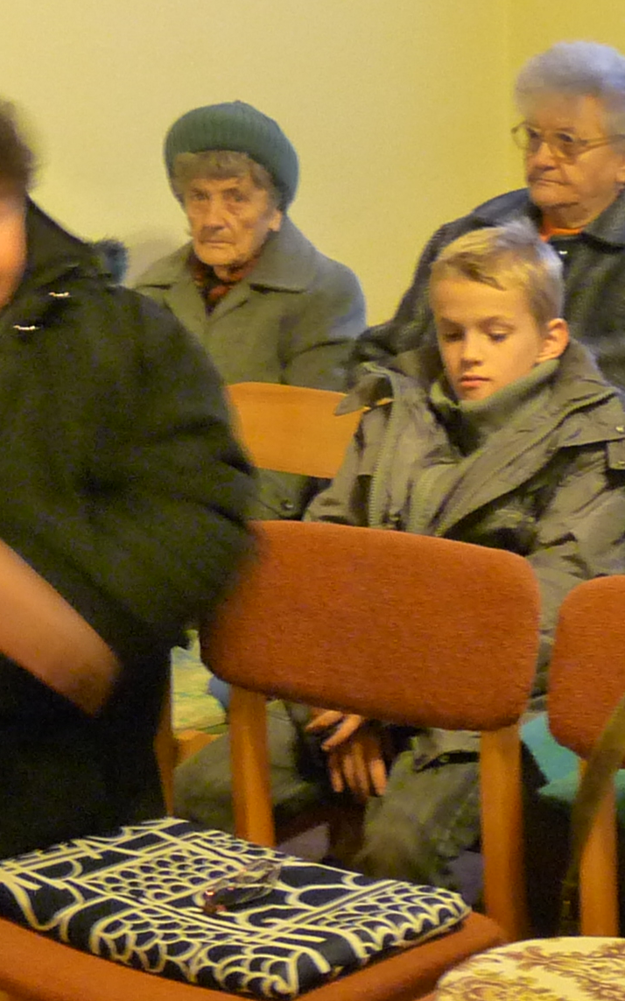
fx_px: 2590
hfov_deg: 13.7
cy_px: 410
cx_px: 229
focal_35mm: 95
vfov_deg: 21.8
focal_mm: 5
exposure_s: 1/10
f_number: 2.8
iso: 400
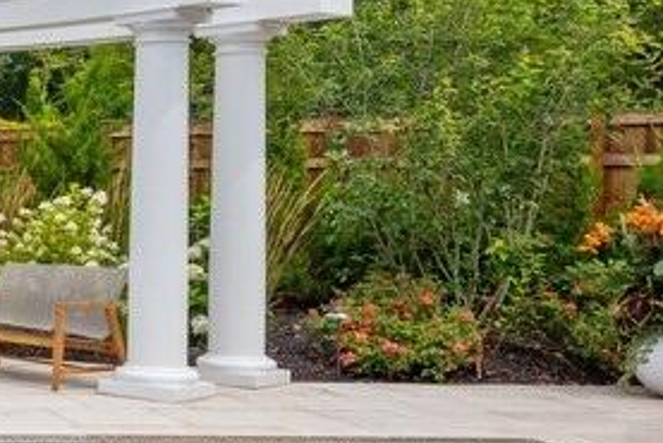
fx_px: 1253
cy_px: 235
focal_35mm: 68
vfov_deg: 20.0
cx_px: -409
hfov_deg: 22.5
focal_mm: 21
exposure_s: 1/250
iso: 200
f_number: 11
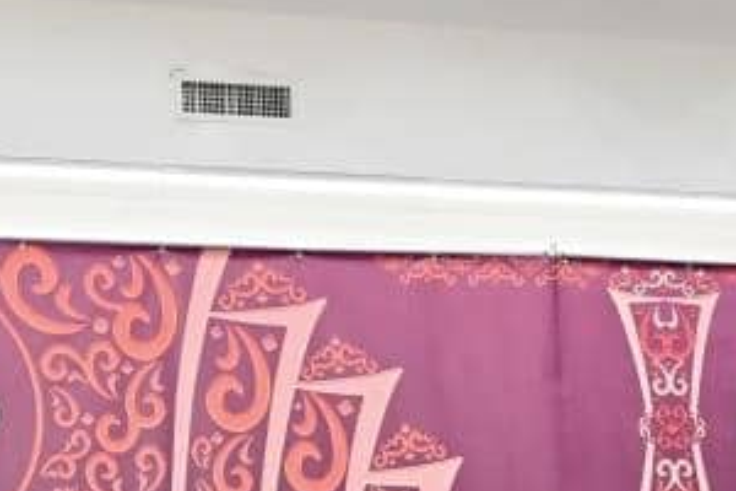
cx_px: -164
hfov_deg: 16.0
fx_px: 2514
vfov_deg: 10.7
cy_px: 739
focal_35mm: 123
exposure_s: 1/200
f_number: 4
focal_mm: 24
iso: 500
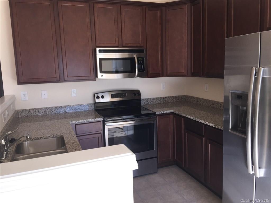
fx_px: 227
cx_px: 136
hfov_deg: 61.7
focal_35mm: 29
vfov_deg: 48.2
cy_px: 102
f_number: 2.2
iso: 40
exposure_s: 1/120
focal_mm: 4.15
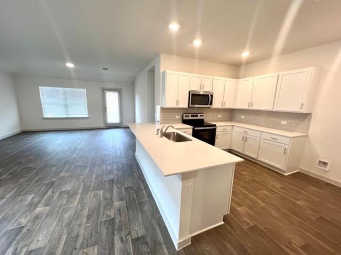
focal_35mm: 13
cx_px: 170
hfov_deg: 106.2
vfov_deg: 89.9
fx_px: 128
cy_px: 128
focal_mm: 1.57
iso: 200
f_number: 1.8
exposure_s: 1/120
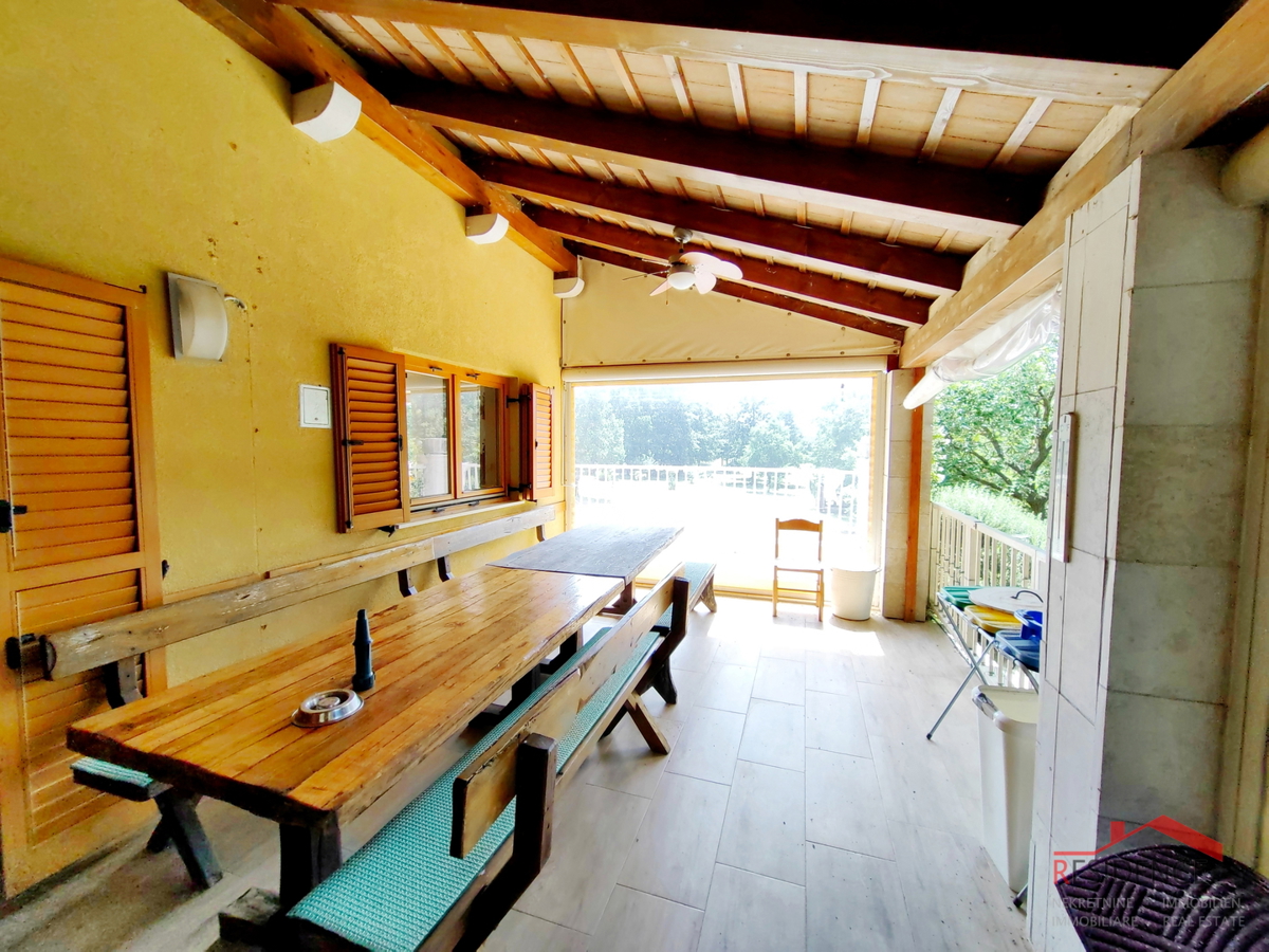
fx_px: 477
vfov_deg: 89.9
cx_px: 634
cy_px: 476
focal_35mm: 13
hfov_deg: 106.2
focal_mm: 1.76
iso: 50
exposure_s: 1/193
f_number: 2.2
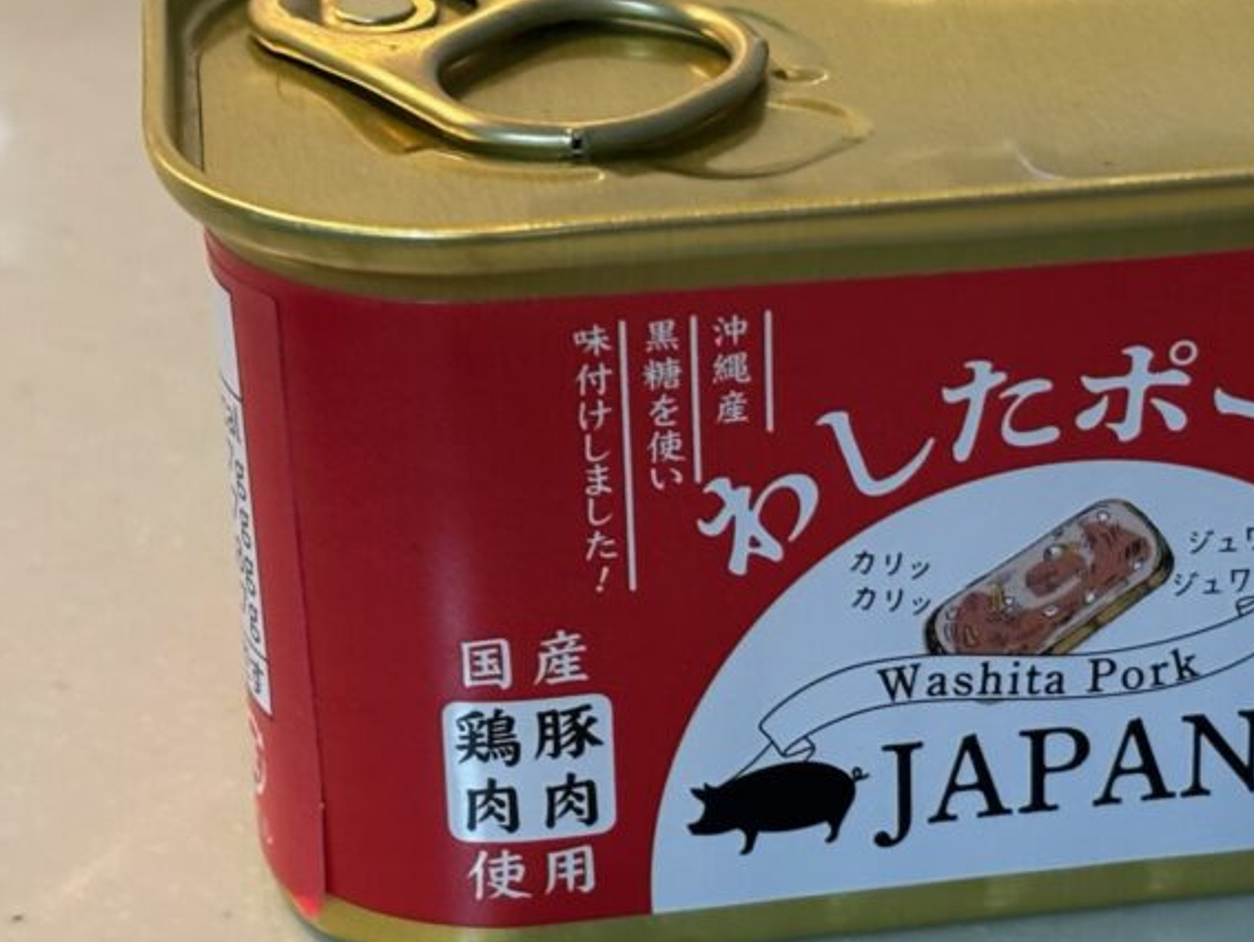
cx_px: 1019
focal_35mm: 94
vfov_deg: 15.7
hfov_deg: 20.6
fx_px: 3407
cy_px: 392
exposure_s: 1/40
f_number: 1.6
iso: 200
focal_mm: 5.96
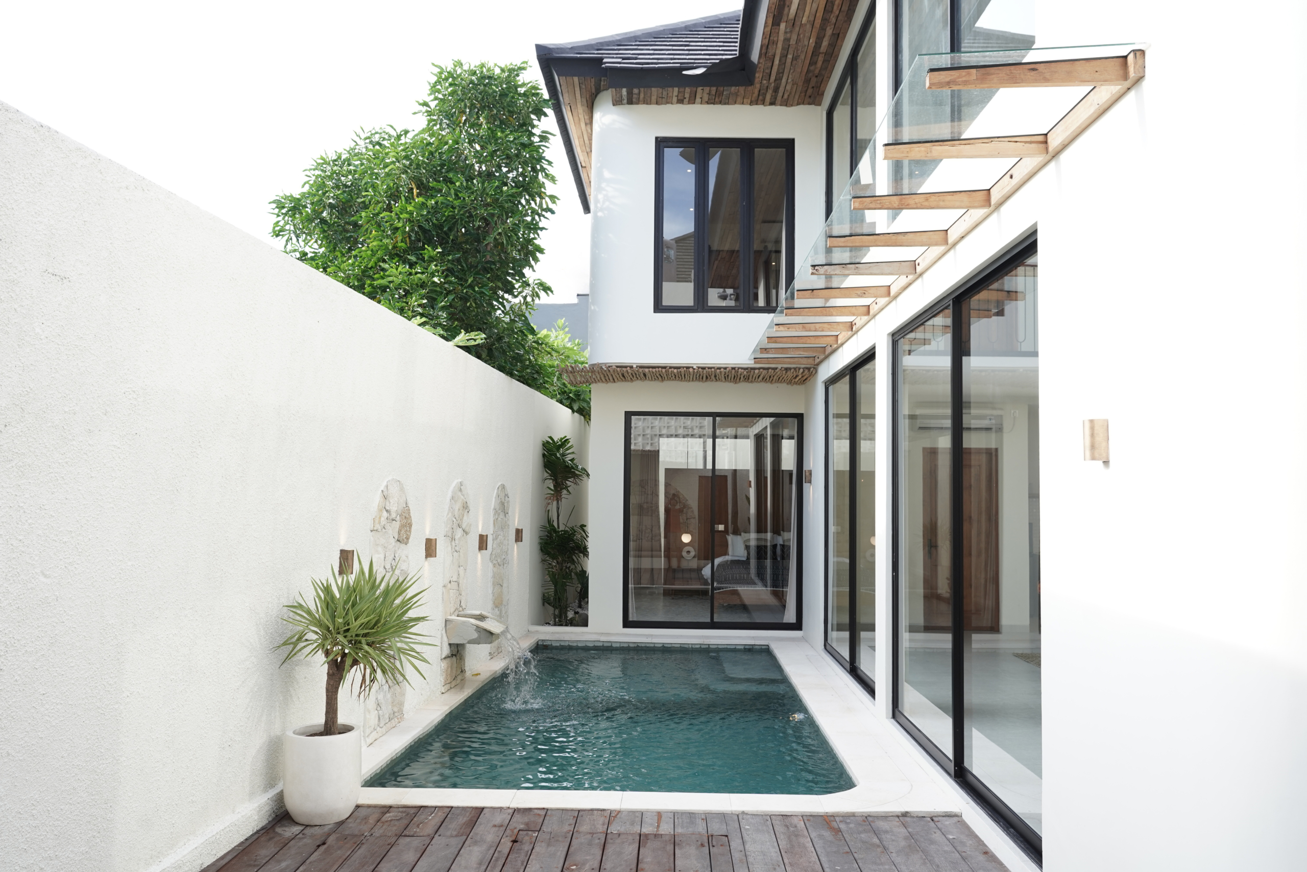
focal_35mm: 28
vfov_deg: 46.4
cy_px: 436
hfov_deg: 65.5
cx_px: 654
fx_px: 1017
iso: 320
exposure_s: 1/200
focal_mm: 28
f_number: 5.6
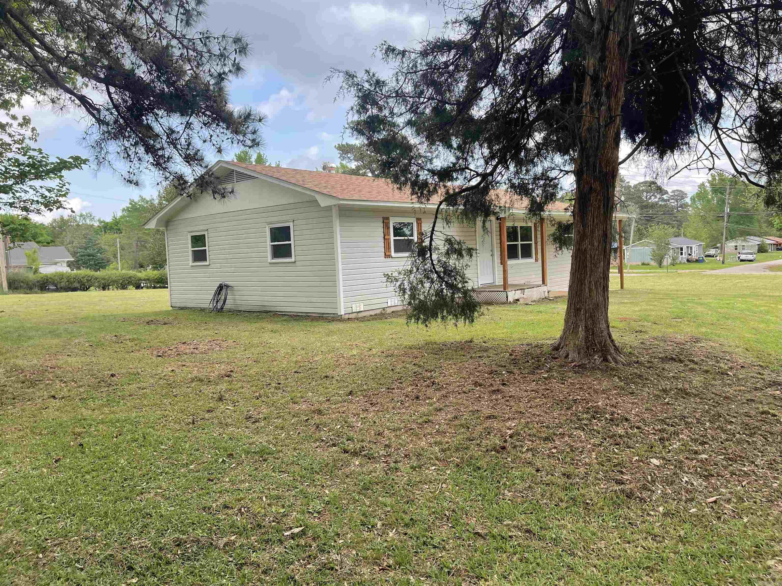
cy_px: 293
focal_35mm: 25
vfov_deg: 54.9
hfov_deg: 69.4
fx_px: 565
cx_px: 391
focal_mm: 5.1
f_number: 1.6
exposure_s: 1/745
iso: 32
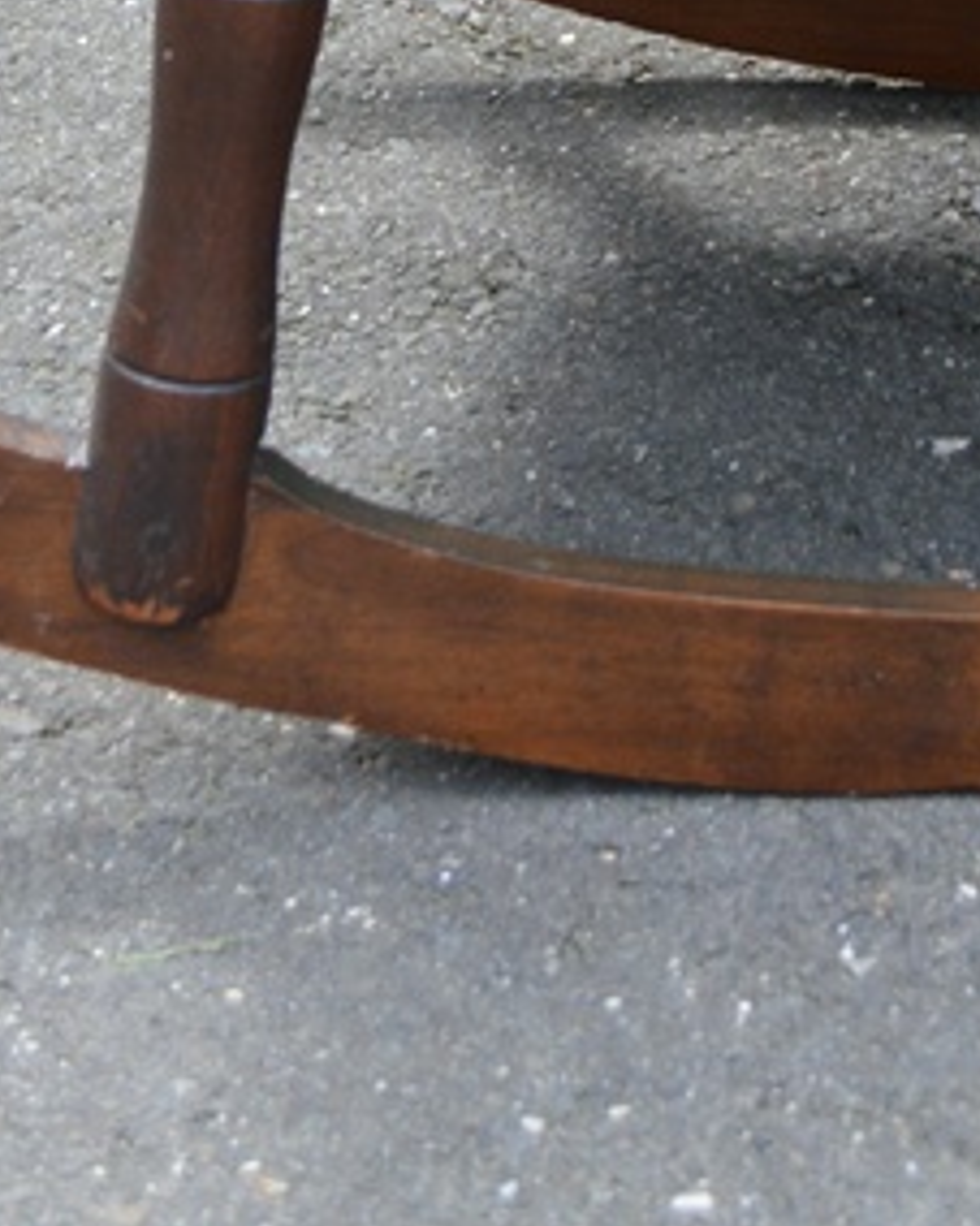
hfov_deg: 11.8
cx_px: 1086
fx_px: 4679
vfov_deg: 13.5
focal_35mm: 129
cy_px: -920
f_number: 5.6
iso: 280
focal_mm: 26
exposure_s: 1/125
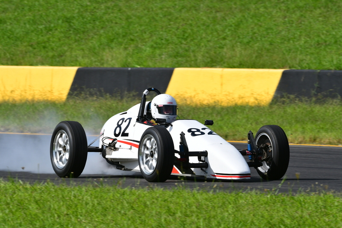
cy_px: 114
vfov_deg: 3.0
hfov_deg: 4.4
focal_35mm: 465
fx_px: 4416
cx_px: 171
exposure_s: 1/640
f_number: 11
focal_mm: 310
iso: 320
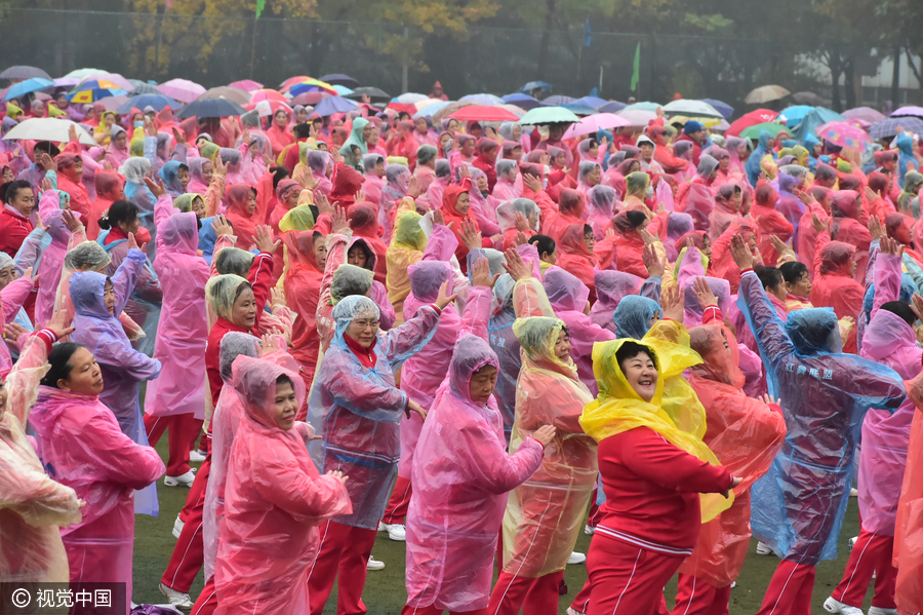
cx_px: 462
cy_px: 308
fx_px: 5125
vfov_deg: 6.9
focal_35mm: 200
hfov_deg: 10.3
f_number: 13
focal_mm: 200
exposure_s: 1/160
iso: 3200
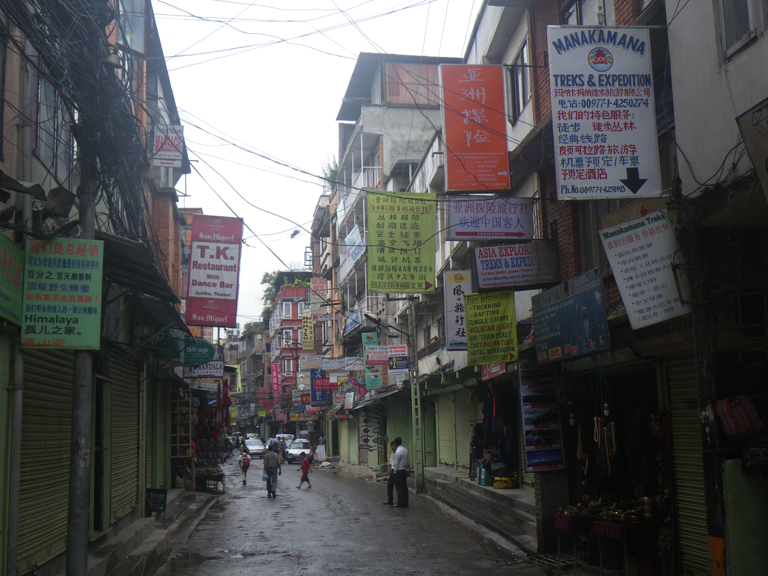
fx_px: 932
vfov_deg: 34.3
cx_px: 384
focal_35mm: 42
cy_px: 288
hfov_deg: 44.8
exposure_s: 1/80
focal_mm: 7.5
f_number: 4.2
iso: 50
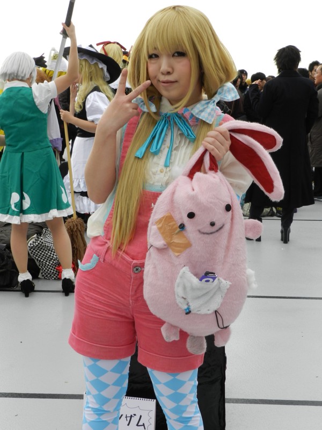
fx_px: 657
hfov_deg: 27.5
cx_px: 161
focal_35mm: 53
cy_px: 215
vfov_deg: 36.2
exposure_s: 1/320
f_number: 4.4
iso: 160
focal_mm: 9.4
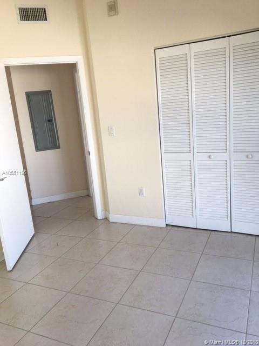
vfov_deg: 61.7
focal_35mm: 29
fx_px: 289
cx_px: 130
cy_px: 173
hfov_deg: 48.2
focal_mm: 4.15
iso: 32
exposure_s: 1/120
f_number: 2.2
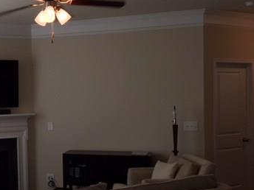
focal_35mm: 54
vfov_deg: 27.0
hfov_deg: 33.8
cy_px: 116
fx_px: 396
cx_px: 31
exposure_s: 1/60
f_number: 2.2
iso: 32
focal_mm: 4.15
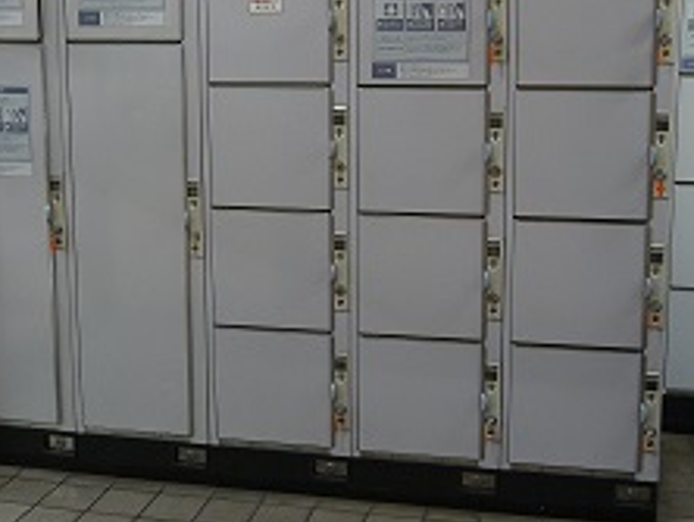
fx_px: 1084
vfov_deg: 26.9
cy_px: 172
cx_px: 356
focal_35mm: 54
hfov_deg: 35.5
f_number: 3.6
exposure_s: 1/60
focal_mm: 15
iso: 640
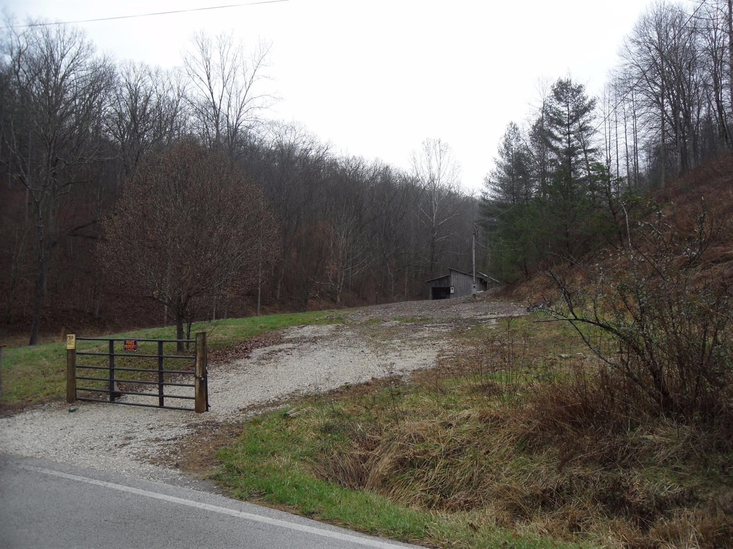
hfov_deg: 63.5
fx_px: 593
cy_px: 274
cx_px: 366
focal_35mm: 28
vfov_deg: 49.7
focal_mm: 5
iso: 80
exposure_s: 1/90
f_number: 3.4
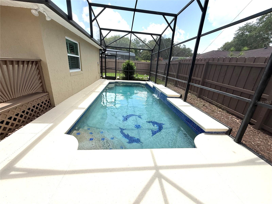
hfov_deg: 102.1
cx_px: 136
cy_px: 102
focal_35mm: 14
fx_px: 110
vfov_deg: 85.7
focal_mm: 2.22
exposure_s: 1/644
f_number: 2.2
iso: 50
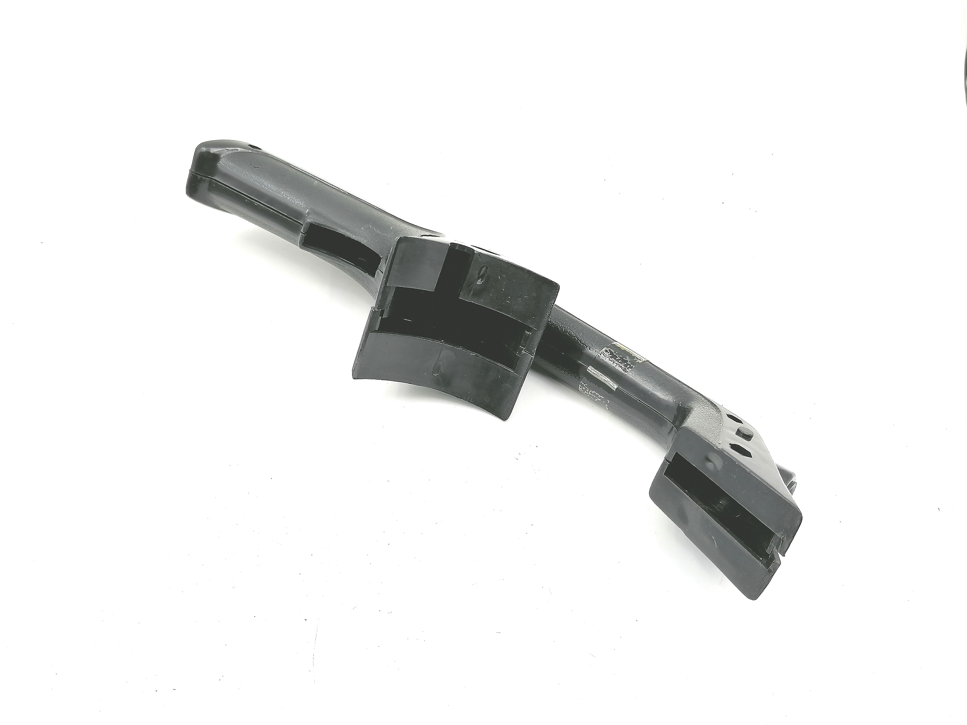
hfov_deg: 52.6
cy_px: 362
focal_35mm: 35
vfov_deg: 40.7
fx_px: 978
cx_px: 484
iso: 50
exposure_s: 1/140
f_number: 1.8
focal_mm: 5.3
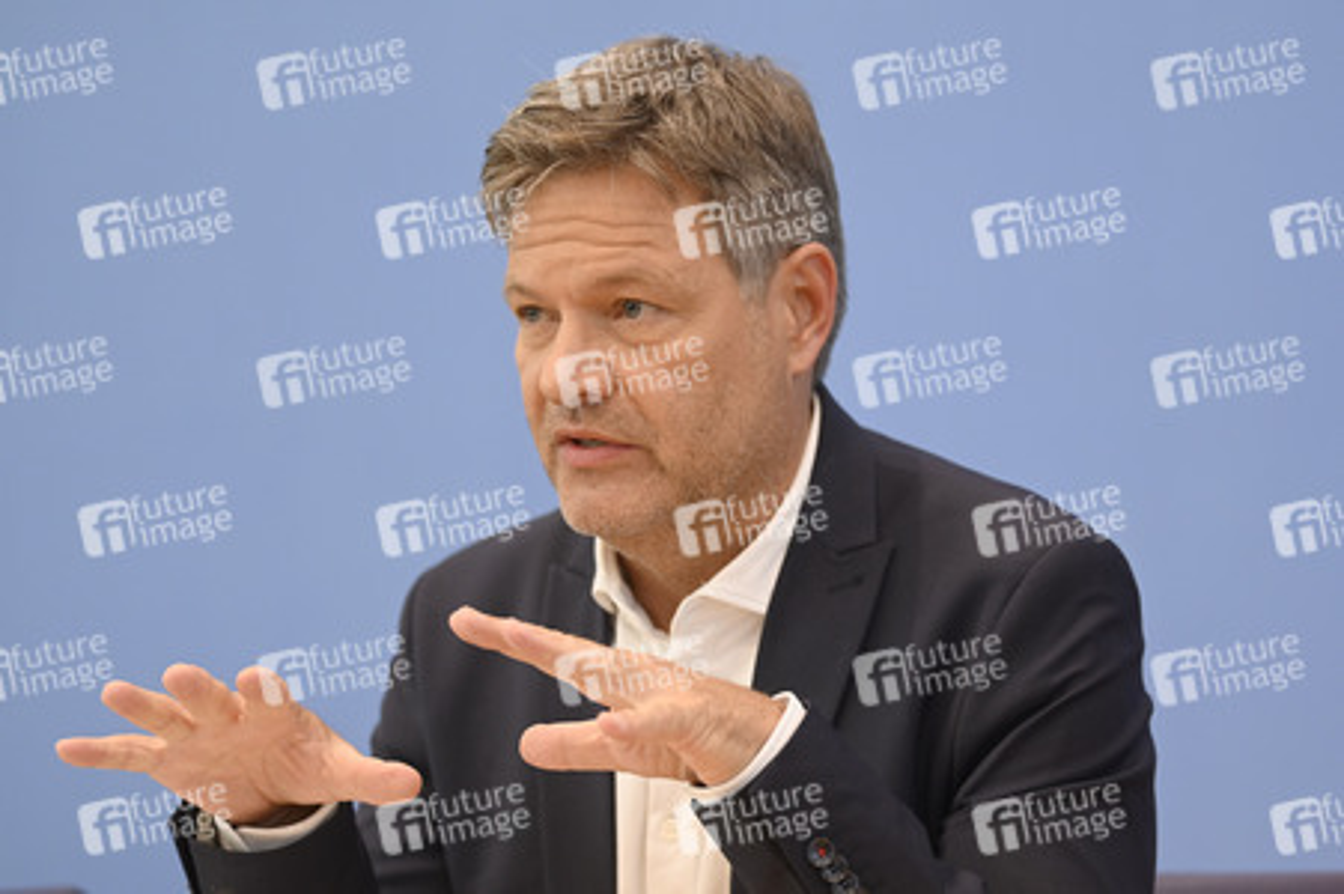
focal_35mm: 110
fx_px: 4104
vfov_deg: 12.4
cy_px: 447
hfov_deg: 18.6
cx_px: 672
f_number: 2.8
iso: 1000
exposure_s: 1/640
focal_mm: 110
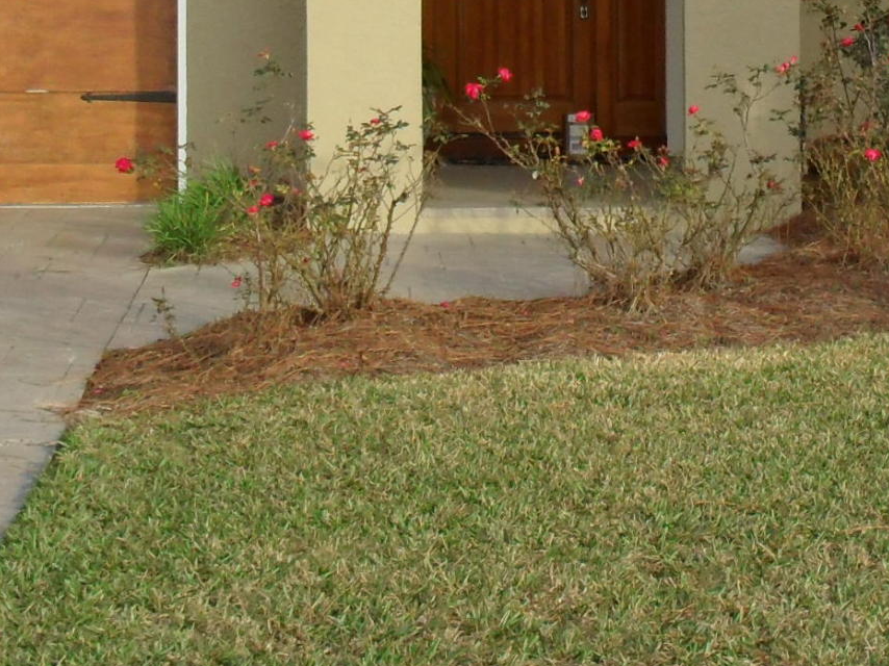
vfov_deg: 11.8
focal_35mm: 123
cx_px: 811
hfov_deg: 15.8
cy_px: -89
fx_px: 3158
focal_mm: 6.3
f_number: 3.2
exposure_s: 1/250
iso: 100
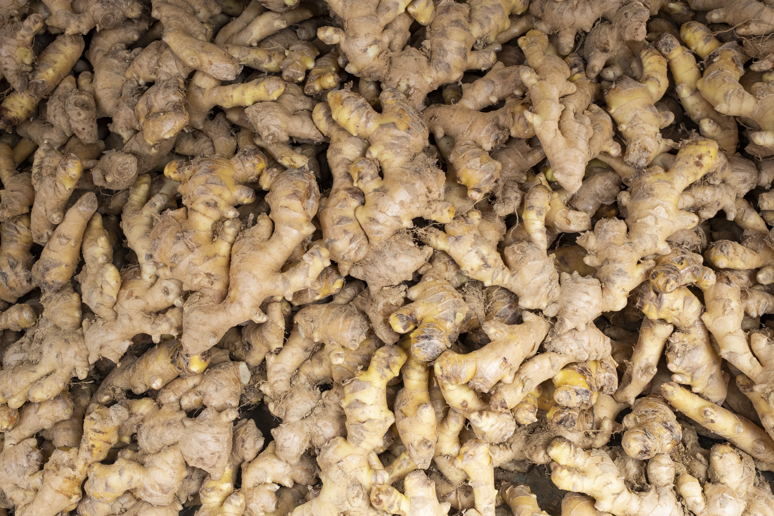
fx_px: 731
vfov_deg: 38.9
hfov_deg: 55.8
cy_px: 258
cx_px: 387
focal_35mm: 34
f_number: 9
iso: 400
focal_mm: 22.7
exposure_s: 1/60
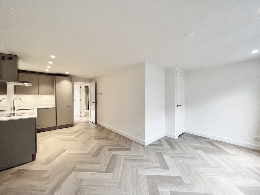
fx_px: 98
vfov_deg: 89.9
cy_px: 98
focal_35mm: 13
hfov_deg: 106.2
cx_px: 130
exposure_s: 1/100
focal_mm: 1.57
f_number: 1.8
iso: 250
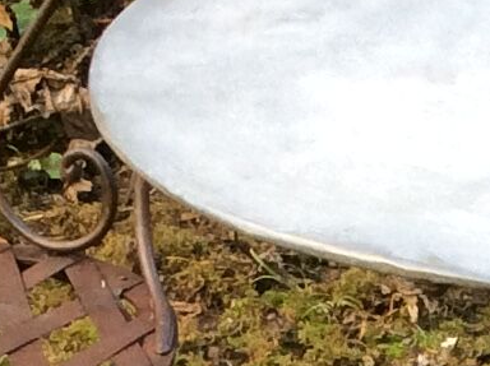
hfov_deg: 9.0
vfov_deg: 6.6
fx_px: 3054
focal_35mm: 216
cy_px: 835
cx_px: 642
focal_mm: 3.3
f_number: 2.4
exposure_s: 1/25
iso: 40
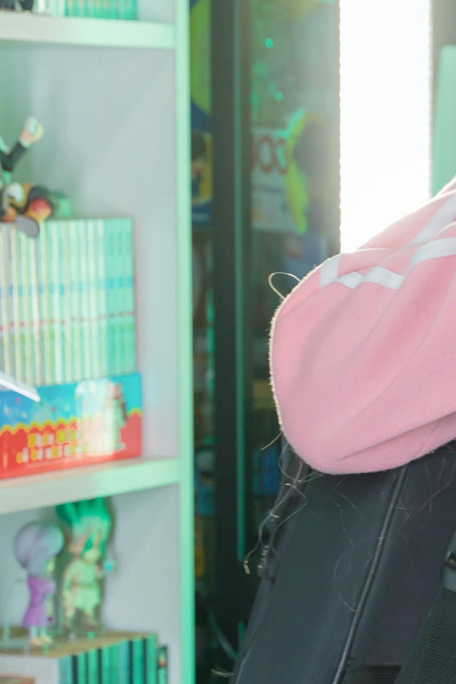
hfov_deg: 7.5
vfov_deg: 11.4
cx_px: 678
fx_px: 3398
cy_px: 570
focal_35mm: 179
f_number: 3.5
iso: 640
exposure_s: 1/100
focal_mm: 55.9
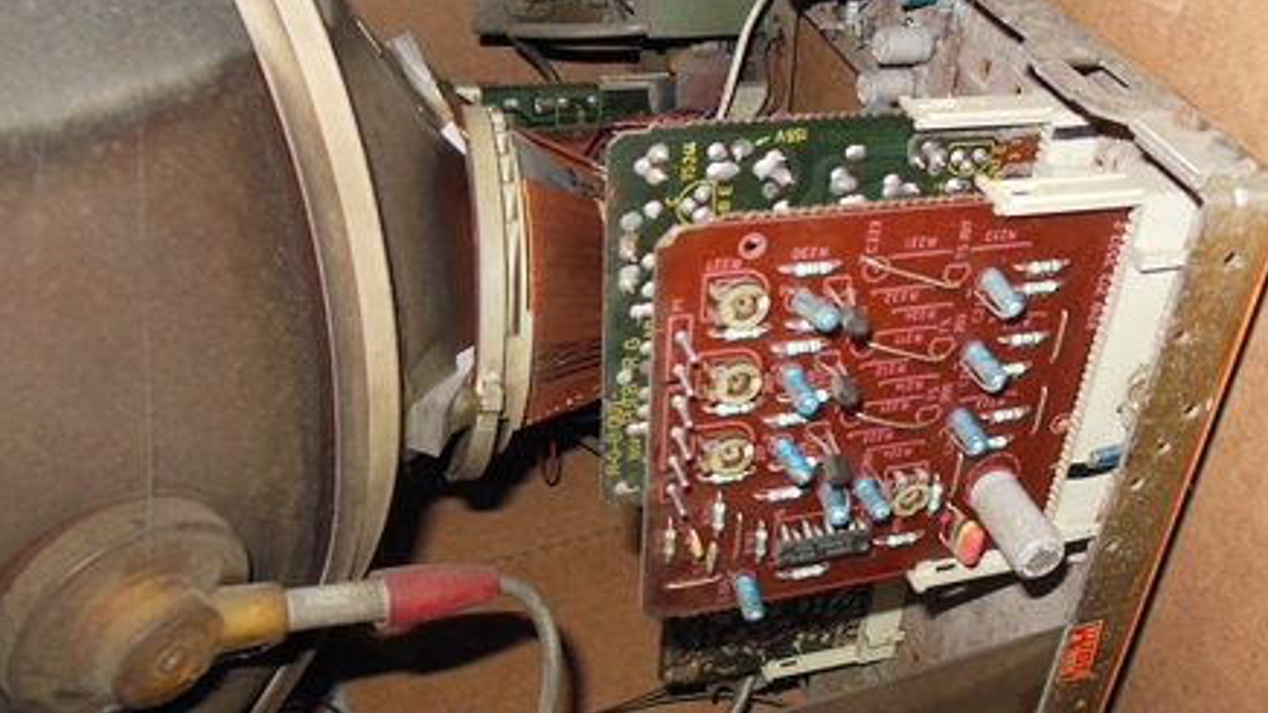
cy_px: 410
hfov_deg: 67.9
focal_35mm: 28
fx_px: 941
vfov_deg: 41.4
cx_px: 643
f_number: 3.2
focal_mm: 4.5
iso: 125
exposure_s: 1/25
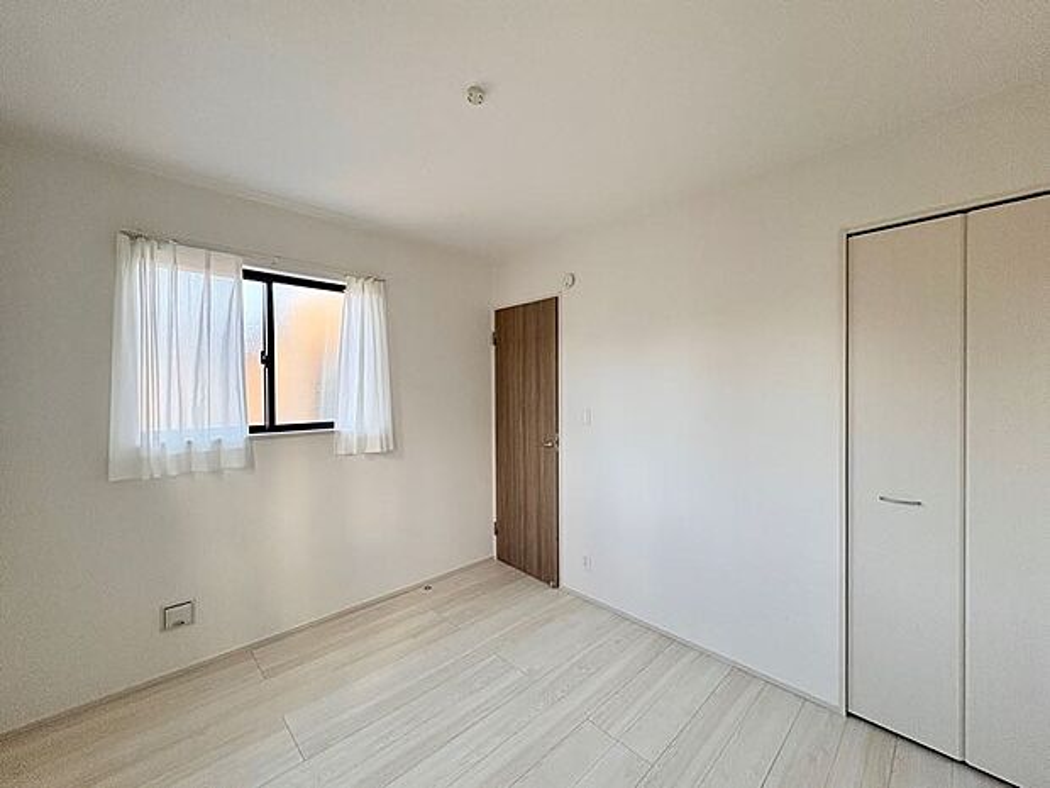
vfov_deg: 85.7
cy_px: 394
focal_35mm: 14
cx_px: 525
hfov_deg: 102.1
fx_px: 425
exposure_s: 1/99
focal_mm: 2.22
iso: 160
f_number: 2.2
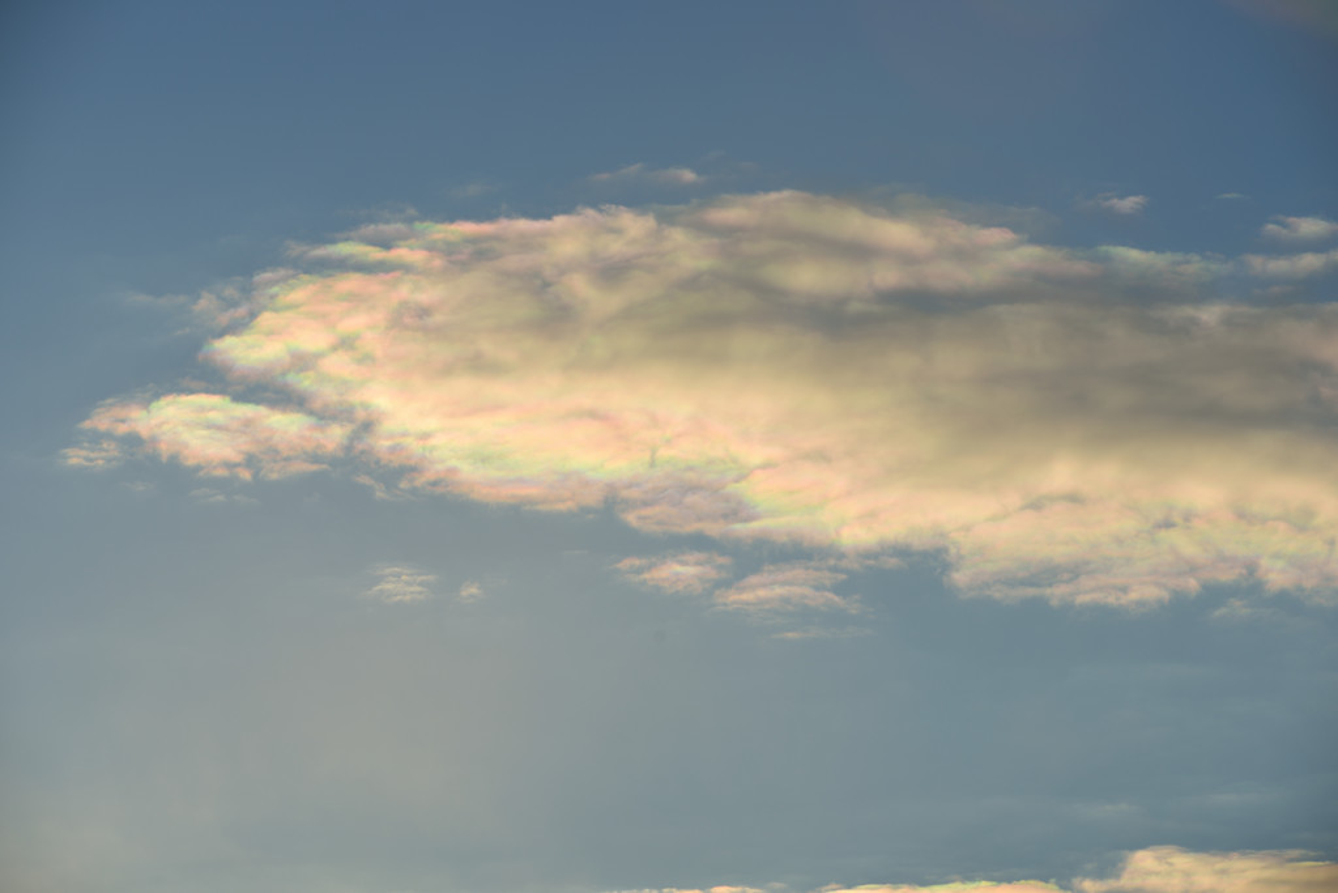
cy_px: 446
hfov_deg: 15.2
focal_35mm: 135
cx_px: 669
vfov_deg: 10.2
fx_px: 5018
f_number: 8
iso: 100
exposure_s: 1/640
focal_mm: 135
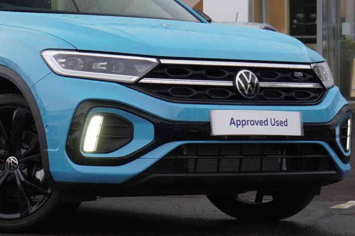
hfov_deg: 14.6
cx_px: 92
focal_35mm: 140
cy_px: 42
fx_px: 1381
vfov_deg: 9.7
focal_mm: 41
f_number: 5.6
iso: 2000
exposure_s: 1/160
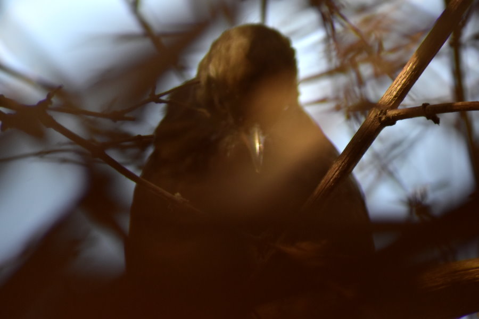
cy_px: 160
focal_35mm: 450
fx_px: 5987
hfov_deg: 4.6
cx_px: 240
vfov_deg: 3.1
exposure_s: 1/640
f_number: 5.6
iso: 800
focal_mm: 300
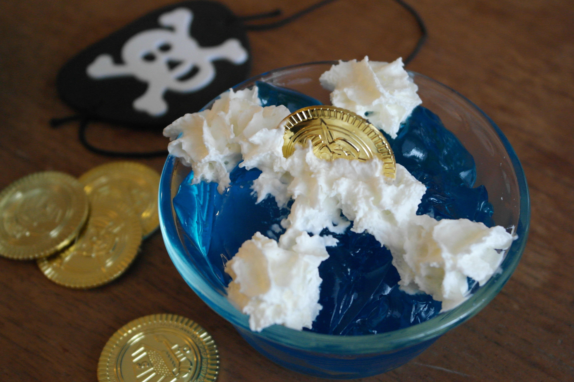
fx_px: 1100
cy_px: 191
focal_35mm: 69
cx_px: 287
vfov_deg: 19.7
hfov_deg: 29.2
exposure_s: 1/30
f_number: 5
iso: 1600
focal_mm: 45
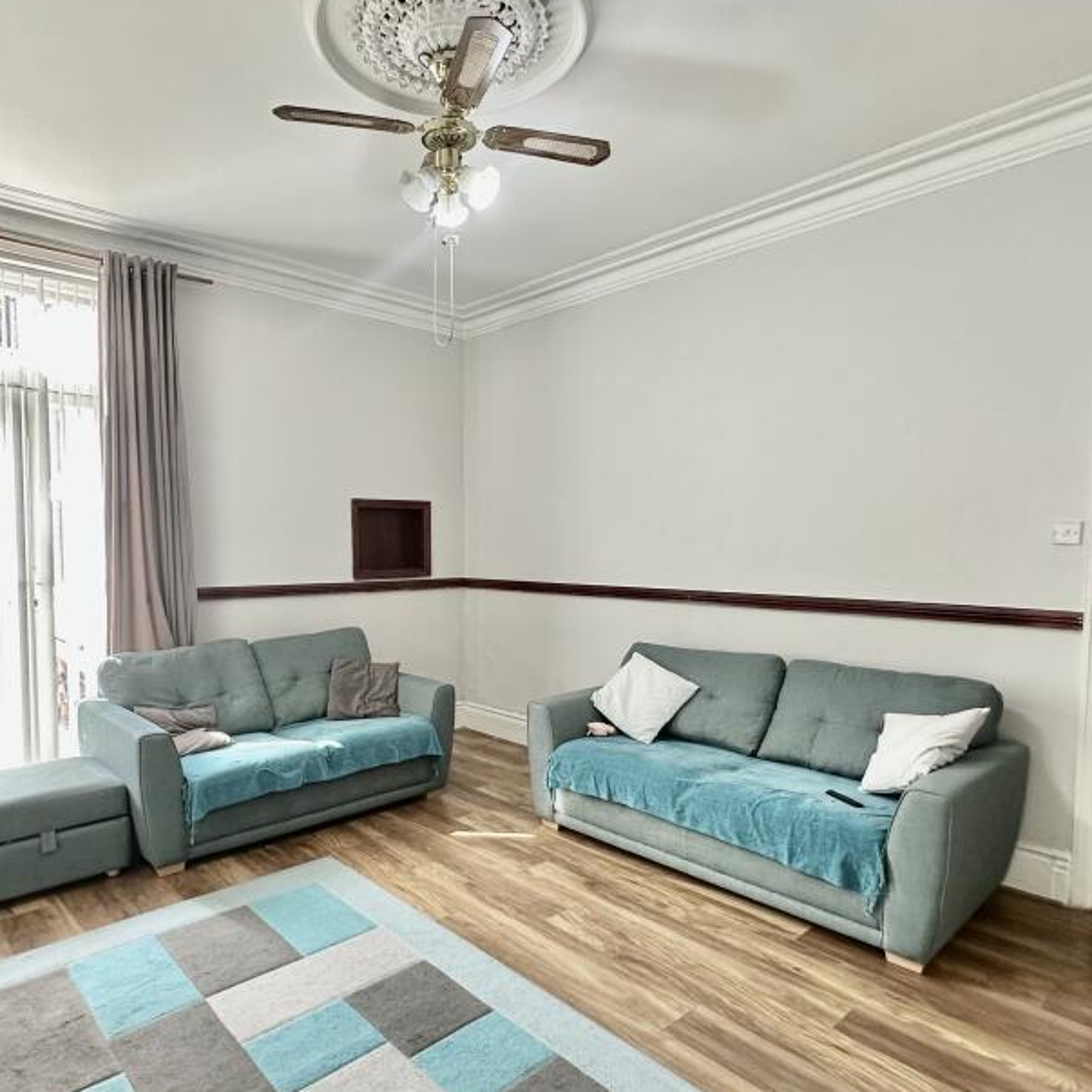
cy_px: 587
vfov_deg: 72.0
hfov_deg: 71.6
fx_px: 749
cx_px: 456
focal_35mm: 21
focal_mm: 2.22
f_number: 2.2
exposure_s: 1/99
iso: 160
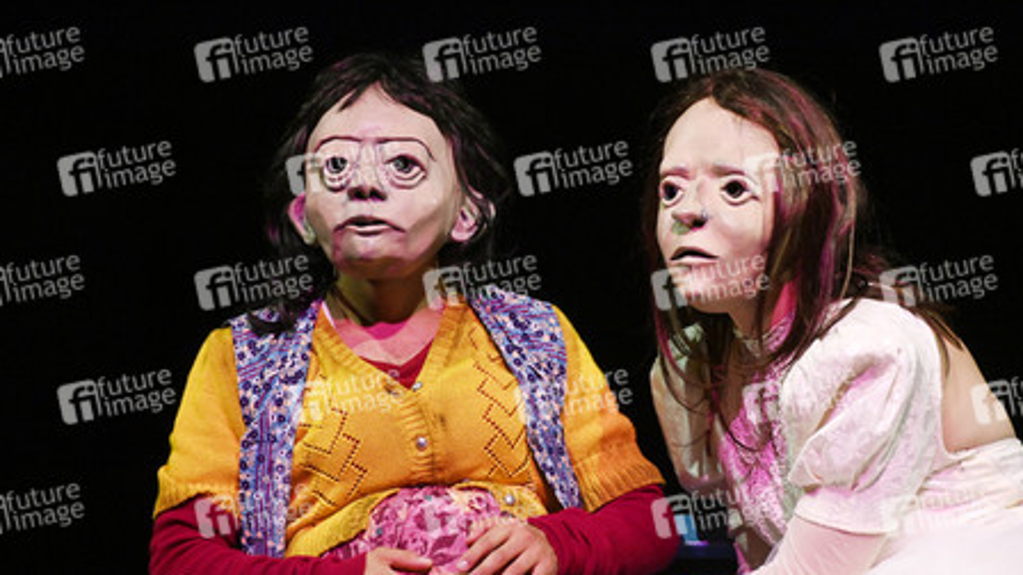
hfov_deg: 4.6
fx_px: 12858
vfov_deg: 2.6
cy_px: 340
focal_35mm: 474
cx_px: 513
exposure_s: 1/250
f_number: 5.6
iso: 6400
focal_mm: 450
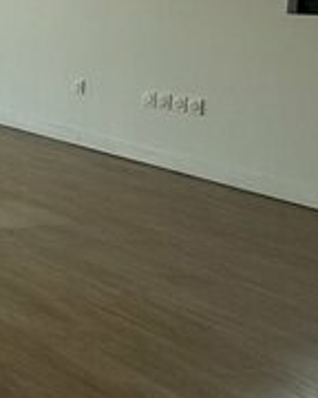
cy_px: 69
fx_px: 859
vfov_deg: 25.5
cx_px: -464
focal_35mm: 73
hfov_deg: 13.9
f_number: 2.2
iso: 64
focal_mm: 2.22
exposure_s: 1/1087
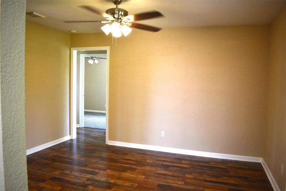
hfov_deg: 67.4
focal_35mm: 27
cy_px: 96
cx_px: 143
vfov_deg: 48.0
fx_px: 215
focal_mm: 18
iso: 400
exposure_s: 1/60
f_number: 4
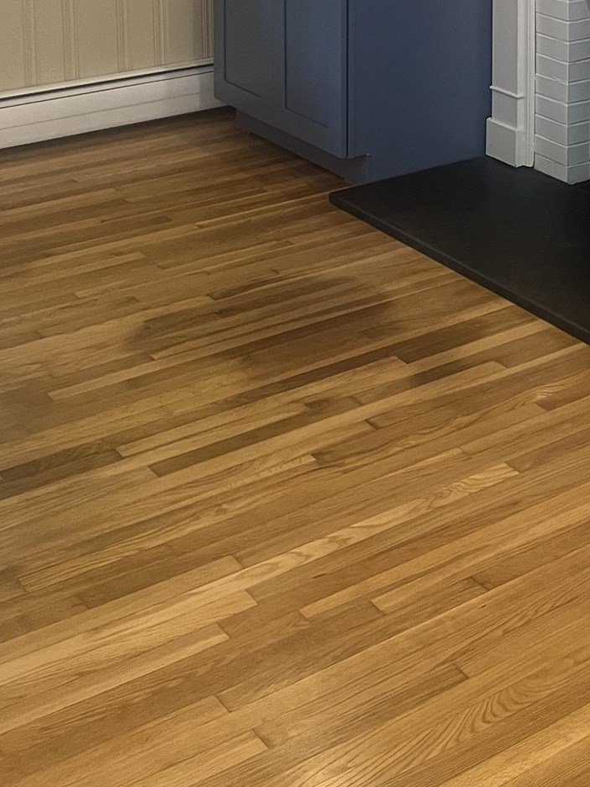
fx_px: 1454
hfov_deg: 21.4
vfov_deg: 26.9
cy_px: -149
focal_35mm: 64
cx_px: 698
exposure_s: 1/60
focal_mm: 5.1
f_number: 1.6
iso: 100
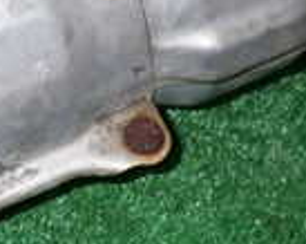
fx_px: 967
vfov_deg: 14.1
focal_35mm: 107
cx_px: 11
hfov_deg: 17.6
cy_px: -16
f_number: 5.6
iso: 250
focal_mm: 4.5
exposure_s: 1/30
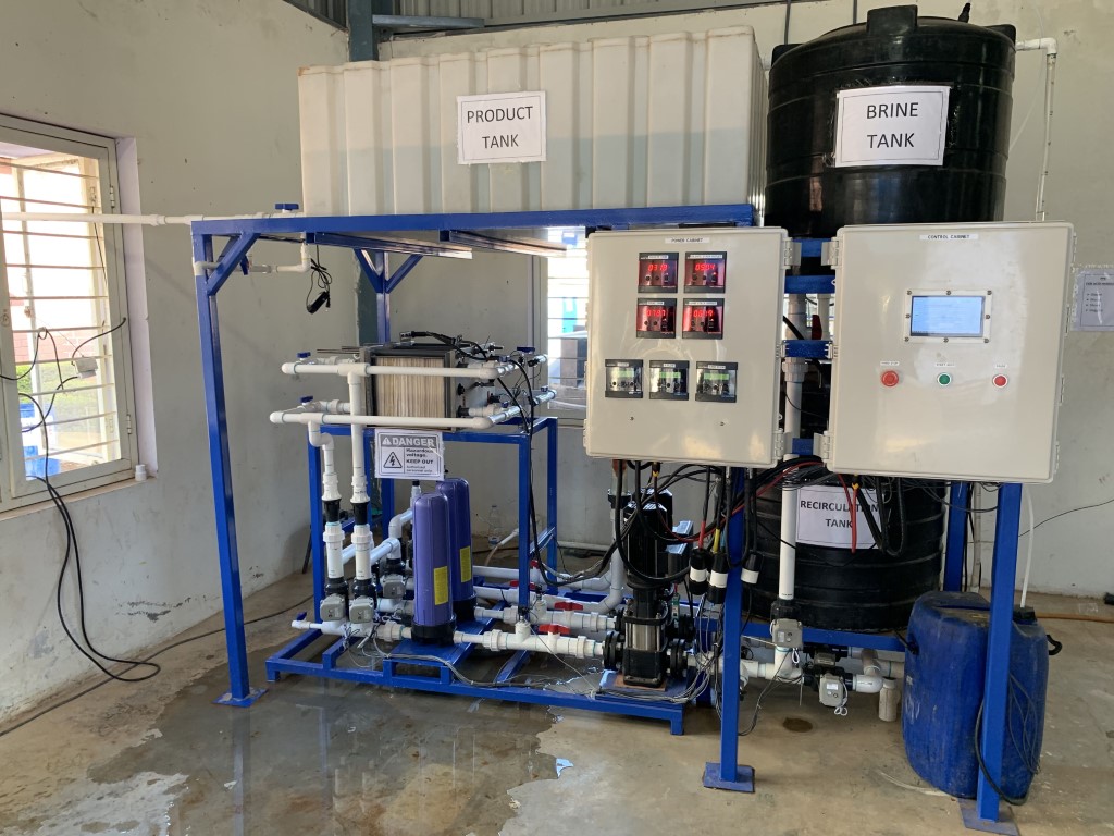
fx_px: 837
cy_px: 418
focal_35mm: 26
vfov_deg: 53.1
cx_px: 557
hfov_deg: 67.3
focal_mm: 4.25
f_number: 1.8
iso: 100
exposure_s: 1/85
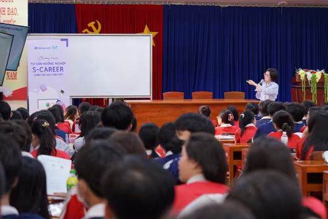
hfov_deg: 19.3
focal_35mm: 106
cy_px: 96
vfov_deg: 12.9
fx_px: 966
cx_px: 195
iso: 2000
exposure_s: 1/160
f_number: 4
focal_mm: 85
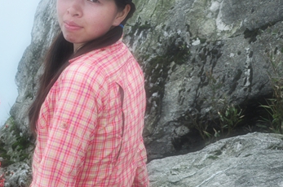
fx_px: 706
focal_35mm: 90
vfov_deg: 15.1
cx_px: -37
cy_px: 107
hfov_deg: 21.4
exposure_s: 1/400
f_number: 5.6
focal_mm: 26
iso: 320
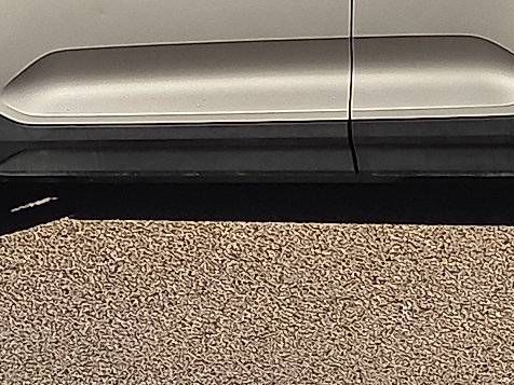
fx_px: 2346
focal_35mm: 158
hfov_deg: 12.5
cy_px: -60
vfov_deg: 9.3
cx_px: 327
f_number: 1.8
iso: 25
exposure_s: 1/3333
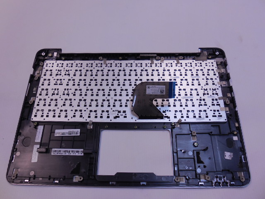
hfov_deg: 67.3
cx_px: 132
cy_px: 100
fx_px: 199
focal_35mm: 26
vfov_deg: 53.1
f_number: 3.5
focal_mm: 4.6
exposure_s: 1/30
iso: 140
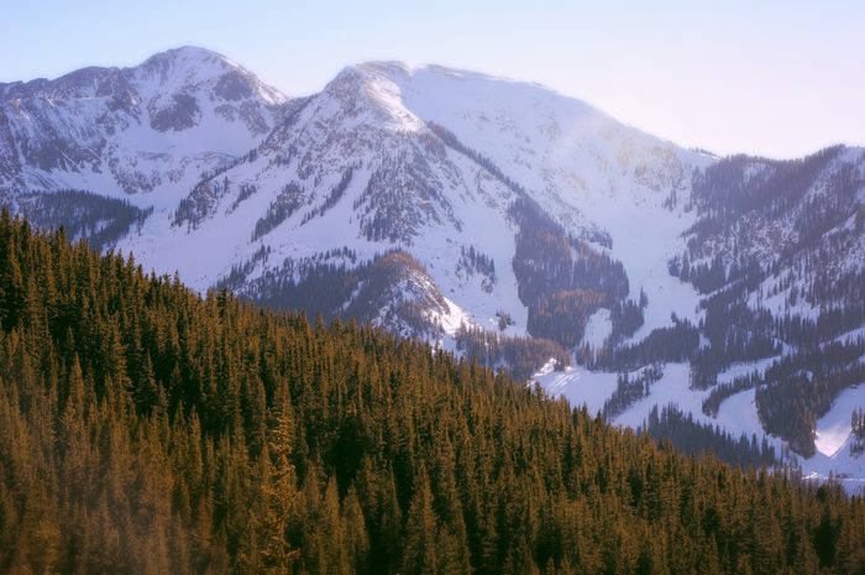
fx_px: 2088
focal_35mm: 87
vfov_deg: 15.7
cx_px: 432
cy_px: 288
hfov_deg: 23.4
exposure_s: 1/250
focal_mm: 58
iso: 200
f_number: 8
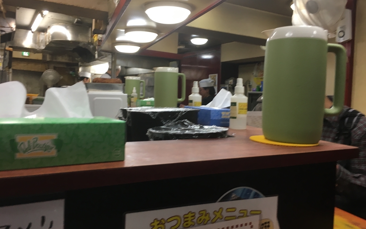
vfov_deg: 40.6
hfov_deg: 61.2
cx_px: 184
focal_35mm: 31
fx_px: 309
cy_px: 107
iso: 64
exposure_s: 1/33
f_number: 2.2
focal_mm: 4.15
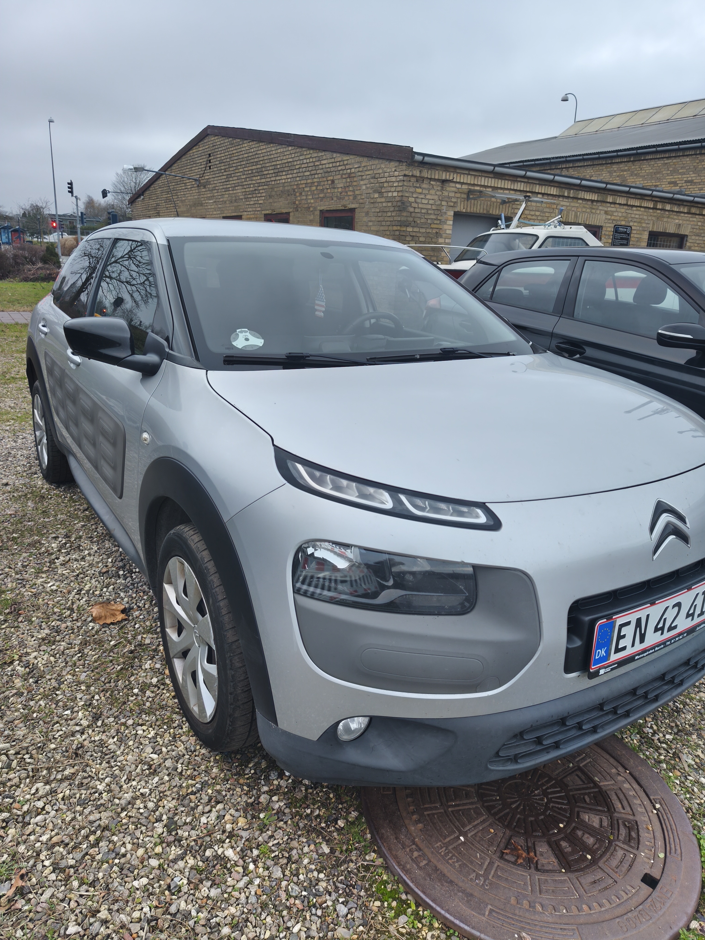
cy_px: 470
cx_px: 352
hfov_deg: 58.9
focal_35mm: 23
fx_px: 625
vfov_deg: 73.9
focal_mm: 6.18
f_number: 1.65
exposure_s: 1/50
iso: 1000
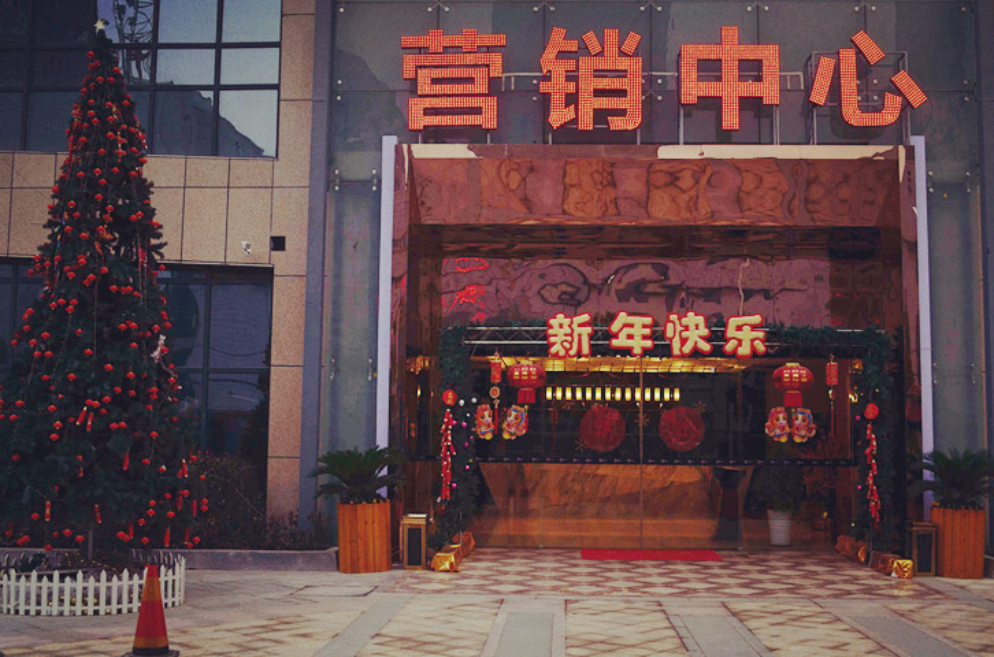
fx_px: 1184
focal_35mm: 43
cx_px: 505
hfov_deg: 45.5
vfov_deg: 31.0
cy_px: 329
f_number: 8
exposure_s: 1/40
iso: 100
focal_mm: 26
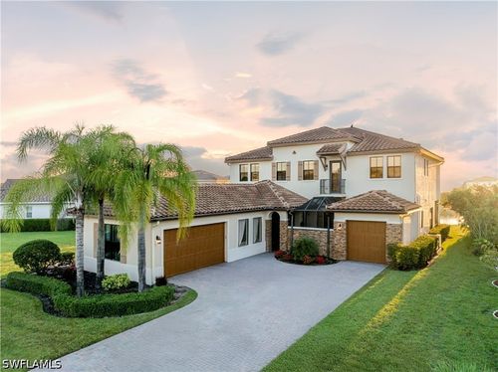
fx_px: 345
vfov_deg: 56.7
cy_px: 186
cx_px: 249
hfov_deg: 71.6
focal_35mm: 24
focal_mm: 12.29
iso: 240
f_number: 2.8
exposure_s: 1/1250
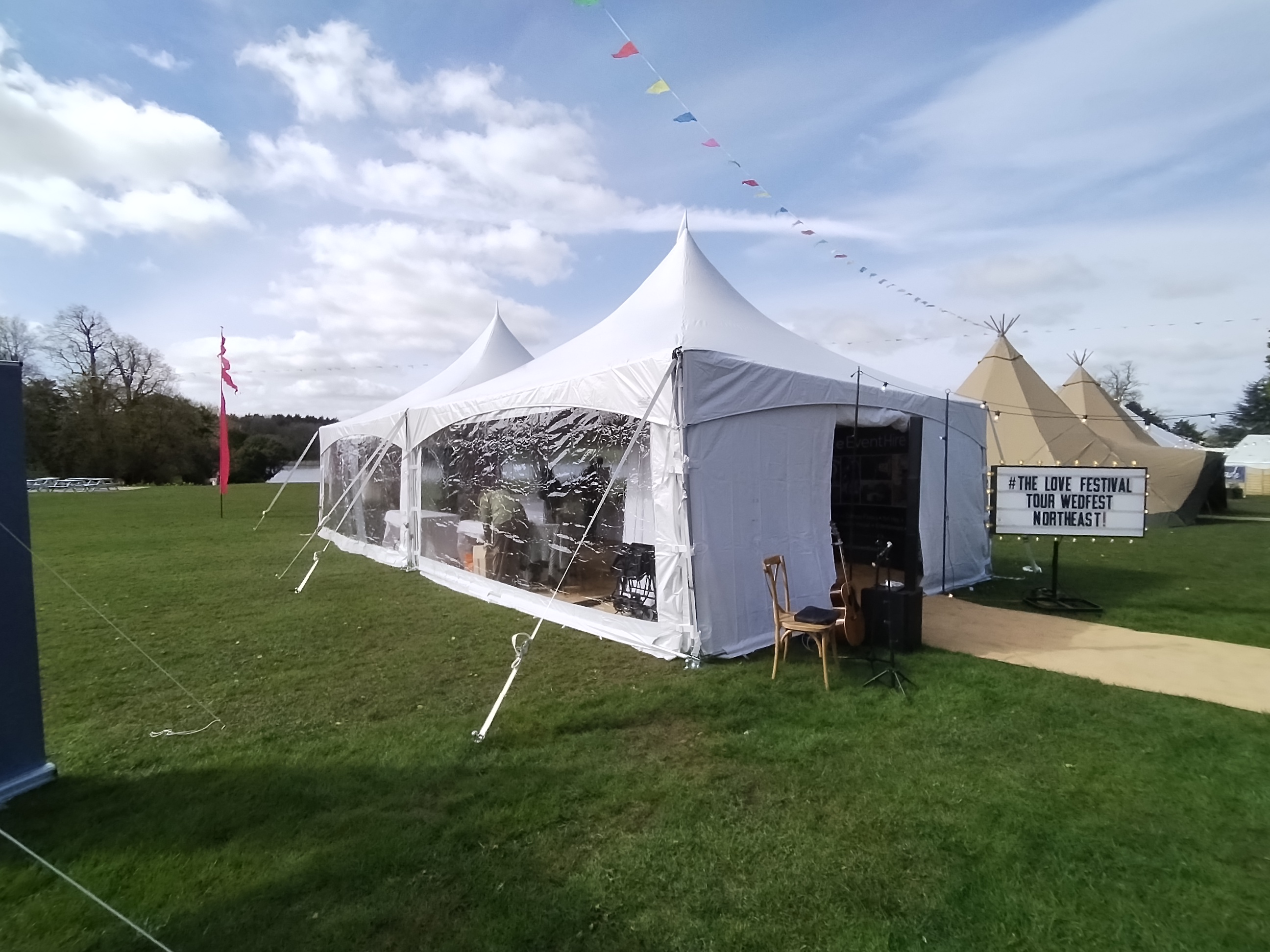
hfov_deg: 91.0
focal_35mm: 17
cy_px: 476
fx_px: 624
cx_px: 635
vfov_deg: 74.7
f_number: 2.2
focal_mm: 1.42
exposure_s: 1/2355
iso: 100
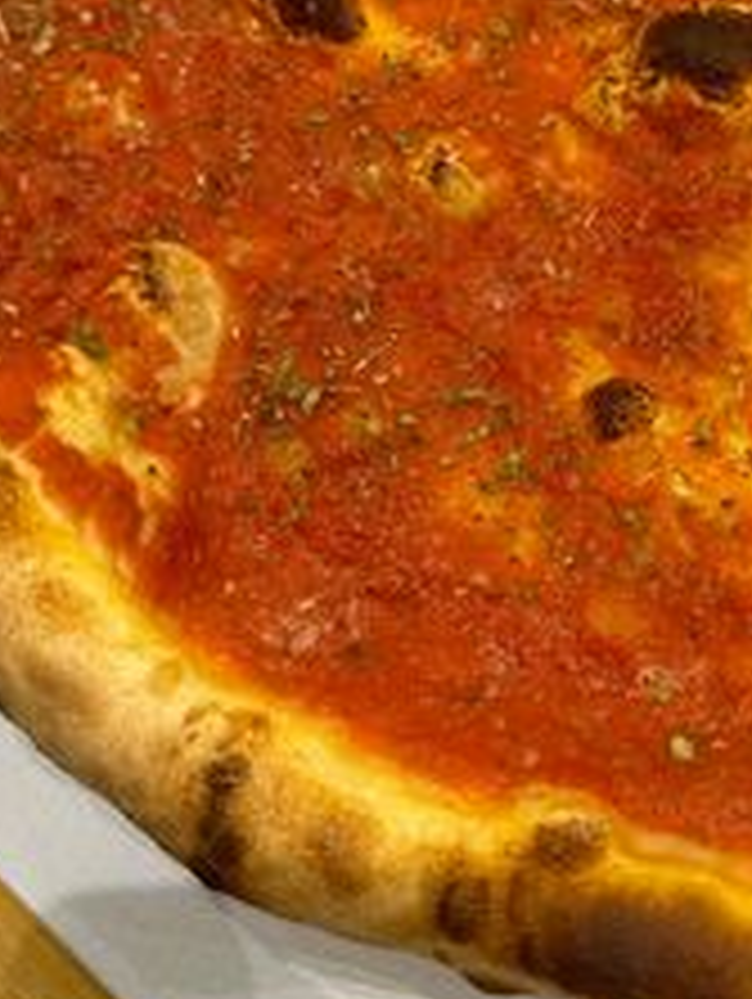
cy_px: 225
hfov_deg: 30.1
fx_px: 1330
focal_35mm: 46
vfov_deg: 39.8
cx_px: 684
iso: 160
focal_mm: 6.86
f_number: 1.78
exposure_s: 1/100
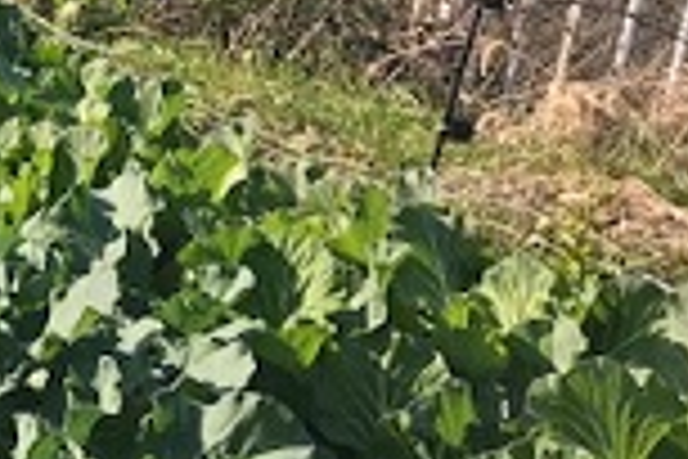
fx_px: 1815
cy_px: -7
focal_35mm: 95
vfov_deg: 14.2
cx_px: -288
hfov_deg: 19.3
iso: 20
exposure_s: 1/997
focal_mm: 3.99
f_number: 1.8
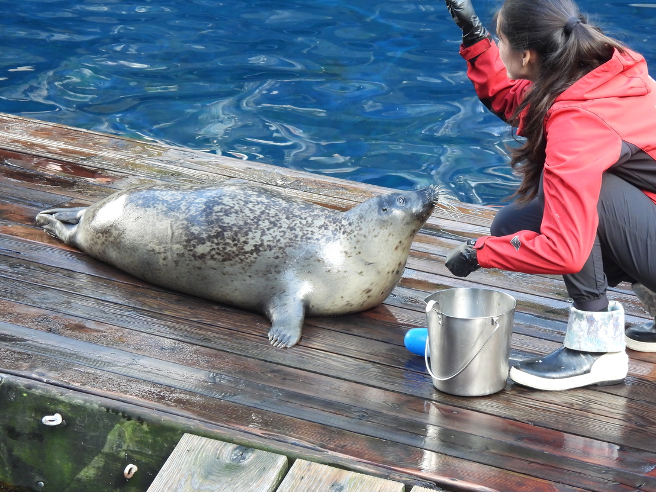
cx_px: 330
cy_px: 217
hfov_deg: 12.7
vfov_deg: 9.5
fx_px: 2956
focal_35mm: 156
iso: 400
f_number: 4
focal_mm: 24.1
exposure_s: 1/50
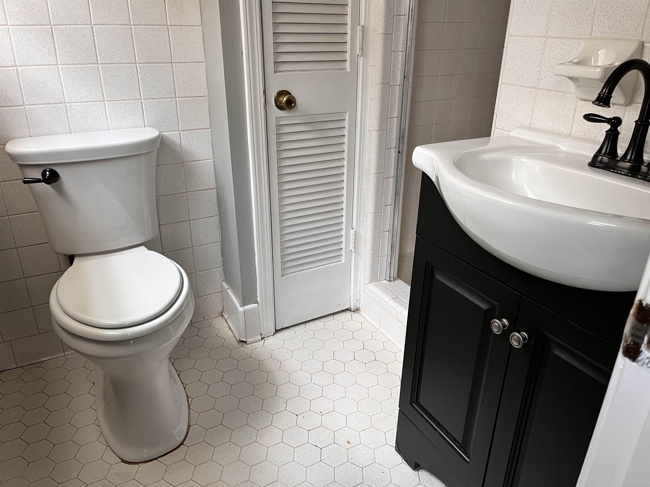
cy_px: 244
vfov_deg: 53.1
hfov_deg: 67.3
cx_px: 325
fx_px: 488
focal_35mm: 26
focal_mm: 5.1
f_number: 1.6
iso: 125
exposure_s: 1/95
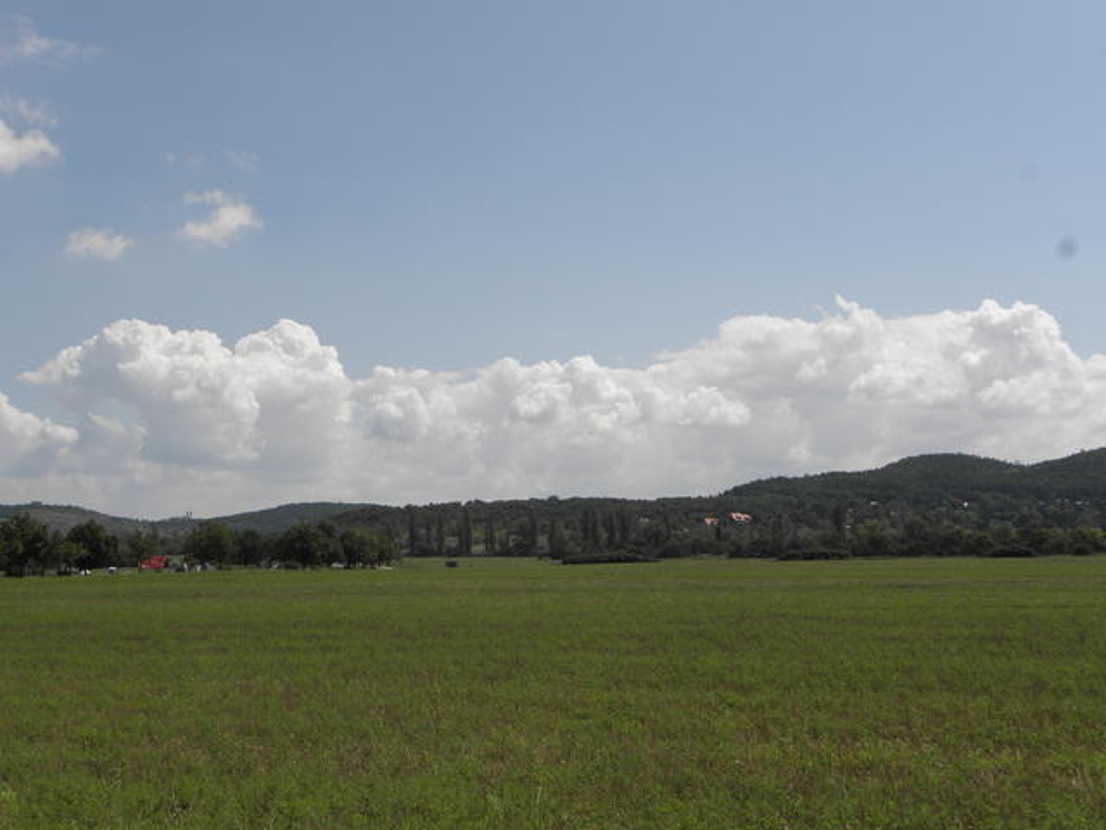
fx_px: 1406
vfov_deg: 32.9
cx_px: 553
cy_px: 415
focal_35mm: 44
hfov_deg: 42.9
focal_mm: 7.87
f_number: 5.6
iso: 64
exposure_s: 1/500
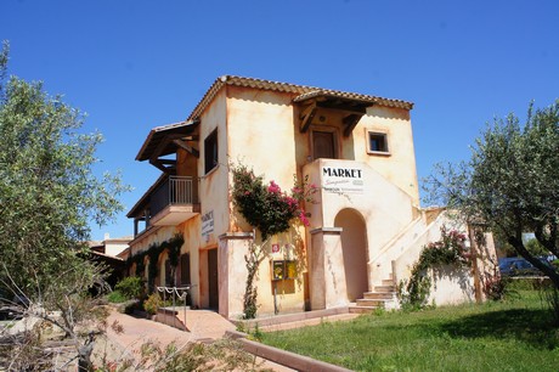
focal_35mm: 30
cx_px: 280
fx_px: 465
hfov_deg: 62.0
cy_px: 186
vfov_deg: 43.5
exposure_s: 1/200
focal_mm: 20
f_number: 11
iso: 200
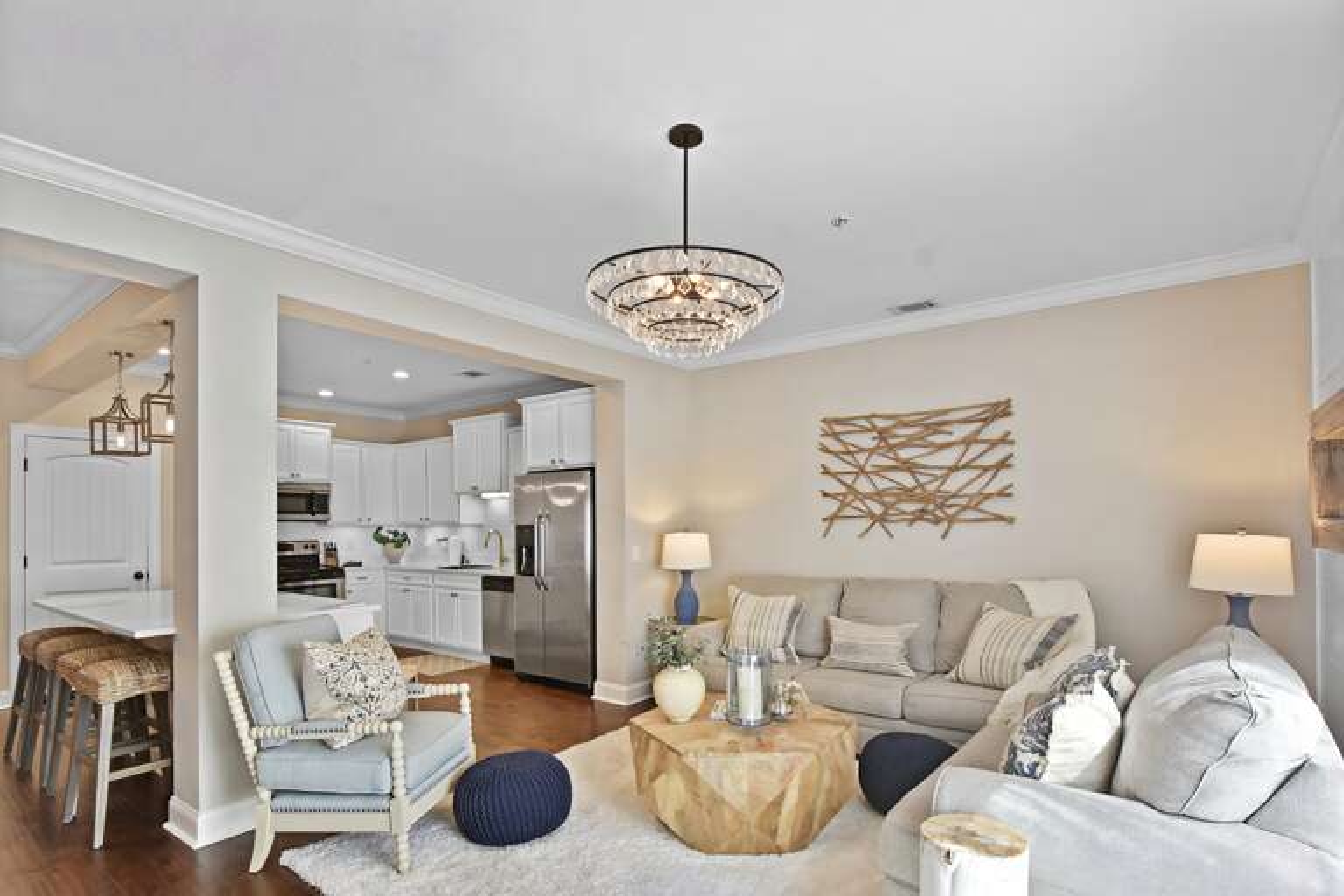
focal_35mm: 16
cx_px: 672
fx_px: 616
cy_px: 448
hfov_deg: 95.0
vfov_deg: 72.1
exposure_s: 1/40
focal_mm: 11
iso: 400
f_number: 8
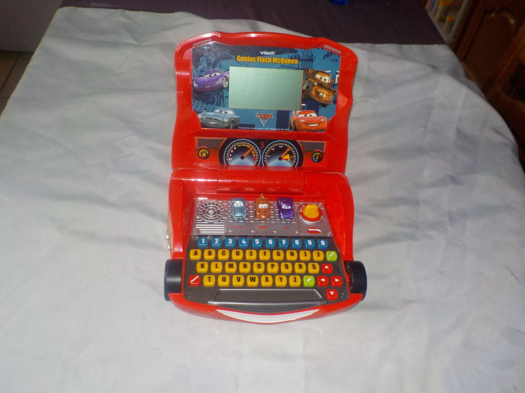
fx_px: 455
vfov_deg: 46.8
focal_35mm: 30
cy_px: 196
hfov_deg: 60.0
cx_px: 262
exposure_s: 1/30
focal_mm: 4.1
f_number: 3.3
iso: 200
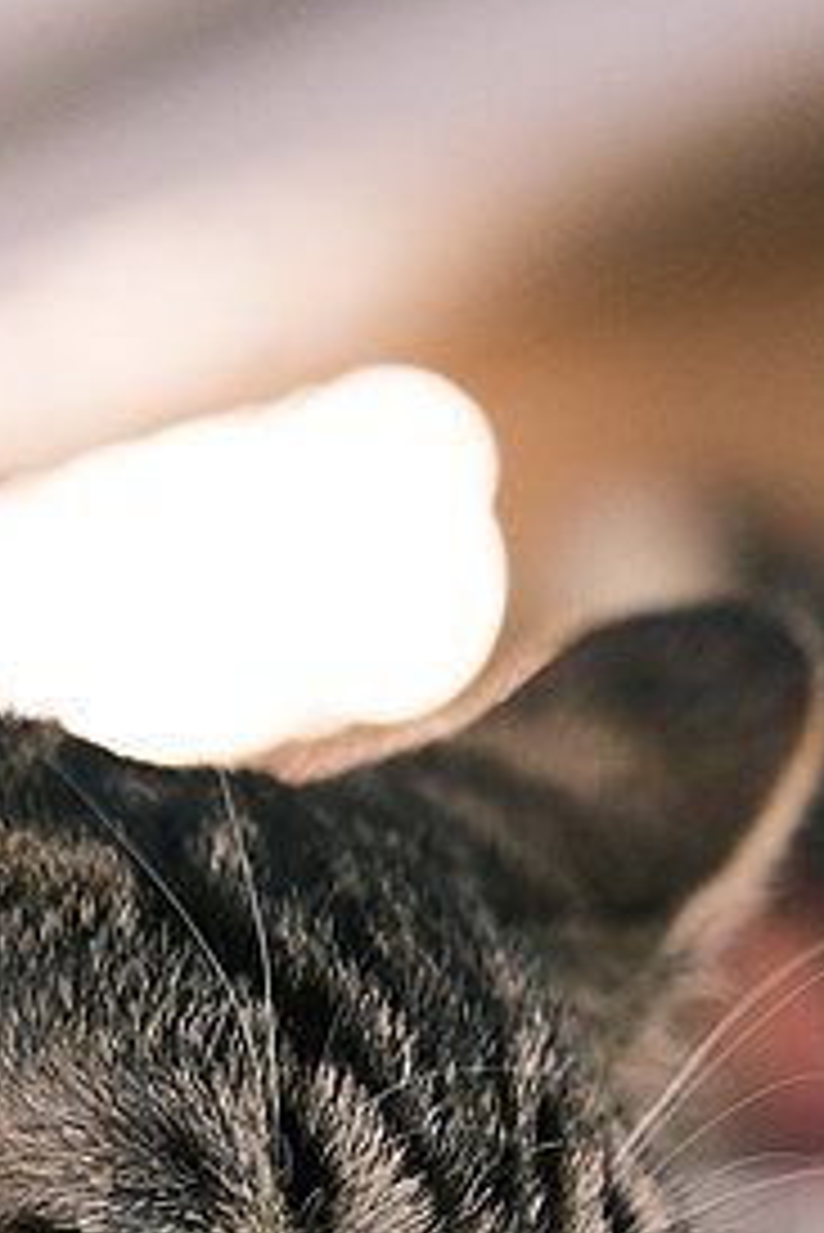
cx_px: 137
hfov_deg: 9.8
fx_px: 4800
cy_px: 1454
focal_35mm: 140
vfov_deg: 14.2
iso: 800
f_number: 2.8
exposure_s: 1/200
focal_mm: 31.9
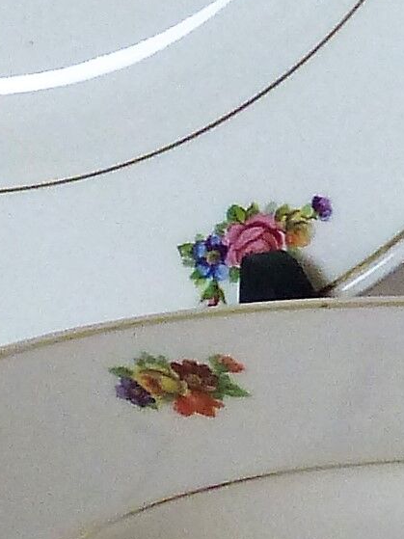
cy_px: 204
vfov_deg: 4.8
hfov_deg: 3.6
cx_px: 158
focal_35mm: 415
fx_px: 6460
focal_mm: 9.9
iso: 250
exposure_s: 1/60
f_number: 2.8
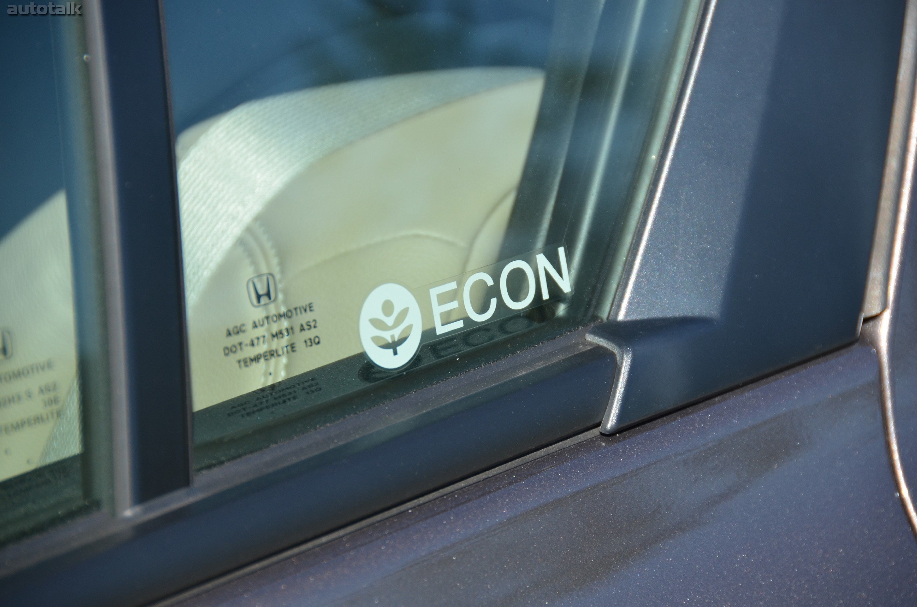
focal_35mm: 300
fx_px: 7626
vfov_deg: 4.6
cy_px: 304
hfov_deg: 6.9
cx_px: 458
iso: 400
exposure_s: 1/1000
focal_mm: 200
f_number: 5.6
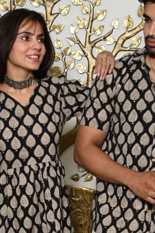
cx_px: 86
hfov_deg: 11.8
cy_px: 211
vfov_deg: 17.4
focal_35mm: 116
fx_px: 750
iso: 400
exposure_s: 1/160
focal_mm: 42
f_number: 5.6
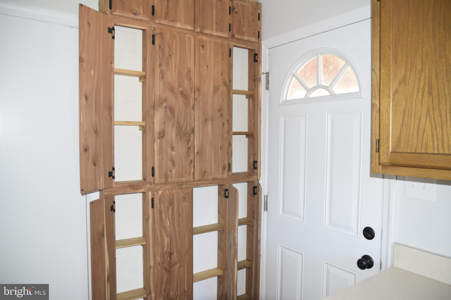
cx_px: 226
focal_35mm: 48
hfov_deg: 41.1
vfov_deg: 28.1
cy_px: 150
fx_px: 601
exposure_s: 1/80
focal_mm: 32
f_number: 4.5
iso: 800
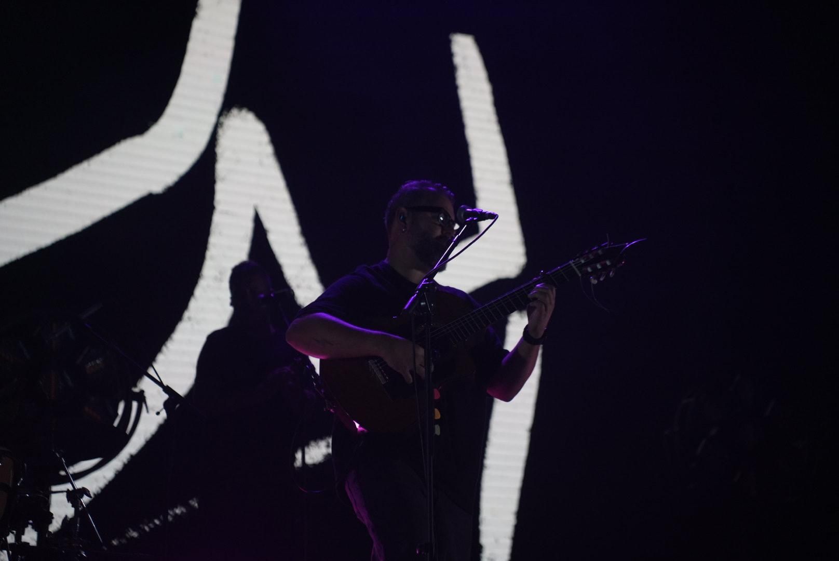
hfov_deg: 27.0
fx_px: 1749
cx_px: 420
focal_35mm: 75
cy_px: 280
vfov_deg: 18.2
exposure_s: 1/640
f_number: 2.8
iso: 3200
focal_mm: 75
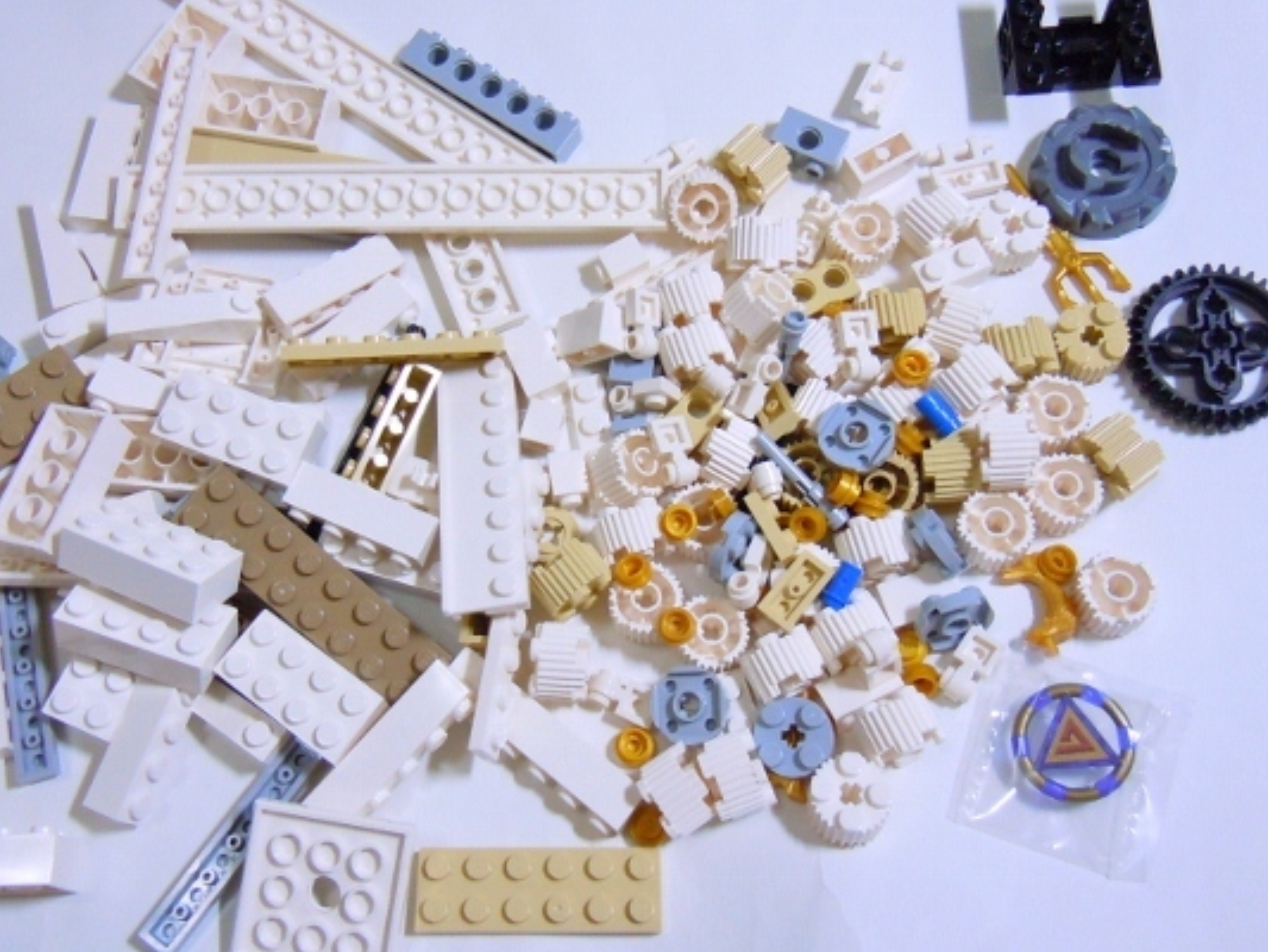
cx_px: 585
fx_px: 1319
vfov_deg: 39.6
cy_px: 436
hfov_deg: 51.3
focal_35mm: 36
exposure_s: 1/30
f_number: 3.5
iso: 400
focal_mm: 5.4
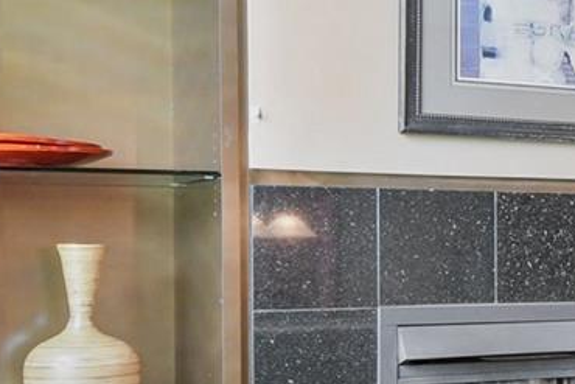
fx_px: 1326
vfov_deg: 16.3
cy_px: 313
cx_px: 1019
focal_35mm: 83
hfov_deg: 19.0
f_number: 8
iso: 320
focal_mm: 10
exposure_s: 1/3
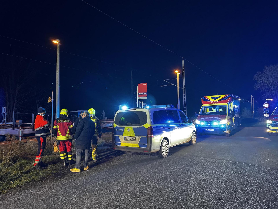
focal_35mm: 24
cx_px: 139
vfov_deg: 56.8
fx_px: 193
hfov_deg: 71.6
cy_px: 104
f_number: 1.78
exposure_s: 1/29
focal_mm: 6.76
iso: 1000
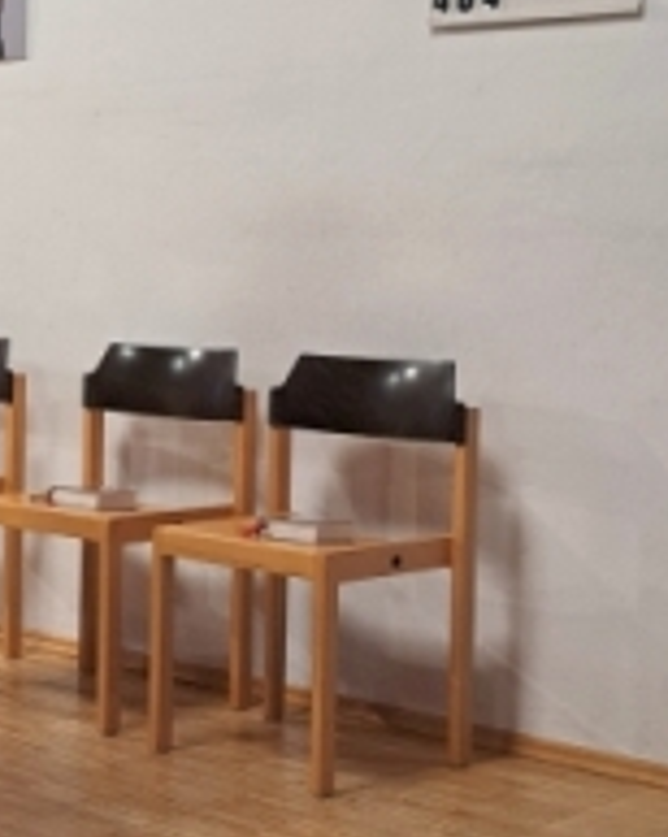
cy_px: 317
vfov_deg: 26.0
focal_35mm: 73
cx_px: -234
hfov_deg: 19.1
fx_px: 1807
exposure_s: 1/50
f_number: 1.8
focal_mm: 5.23
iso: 160
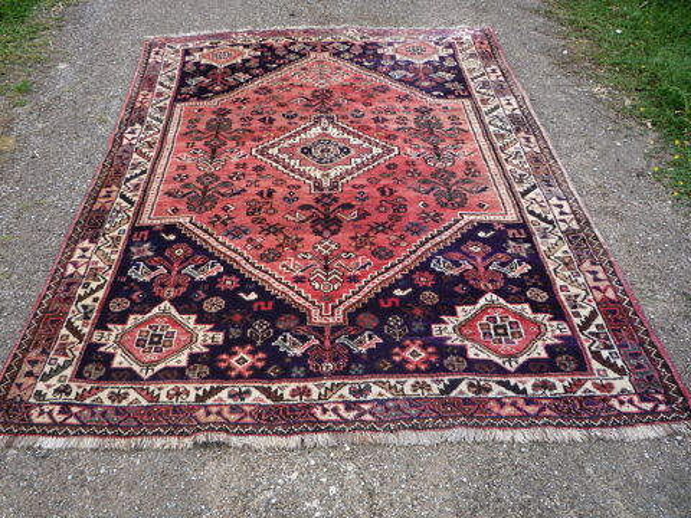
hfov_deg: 60.0
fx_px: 599
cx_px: 346
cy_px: 259
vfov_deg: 46.8
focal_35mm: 30
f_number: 4
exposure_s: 1/200
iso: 100
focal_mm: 5.2
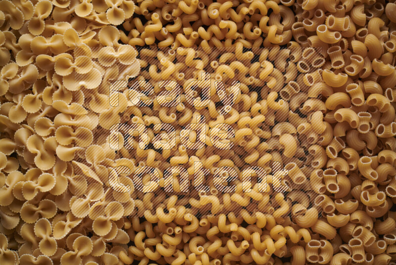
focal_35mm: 50
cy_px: 132
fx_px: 550
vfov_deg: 27.0
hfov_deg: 39.6
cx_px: 198
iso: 160
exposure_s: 1/100
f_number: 8
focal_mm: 50
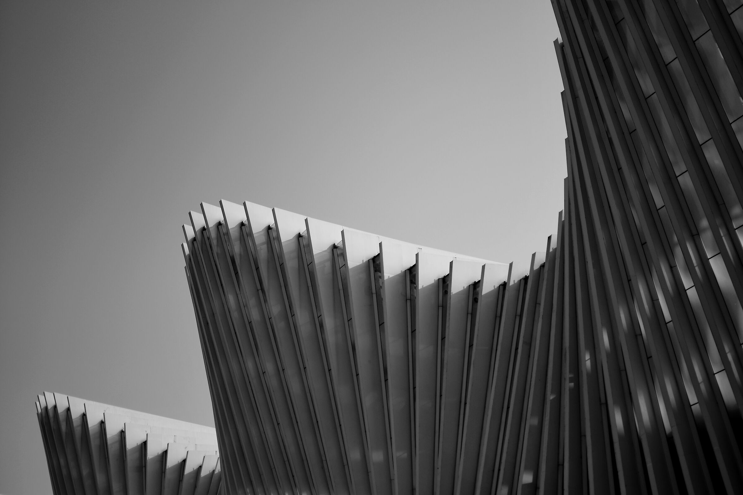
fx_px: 1073
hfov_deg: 38.2
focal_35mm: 52
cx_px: 372
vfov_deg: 26.0
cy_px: 248
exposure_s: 1/8000
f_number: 1.8
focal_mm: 35
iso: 100
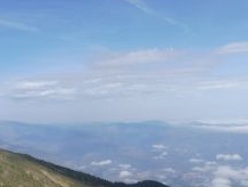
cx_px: 92
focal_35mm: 44
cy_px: 88
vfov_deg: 32.9
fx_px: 316
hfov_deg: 42.6
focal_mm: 4.3
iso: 100
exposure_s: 1/1000
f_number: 4
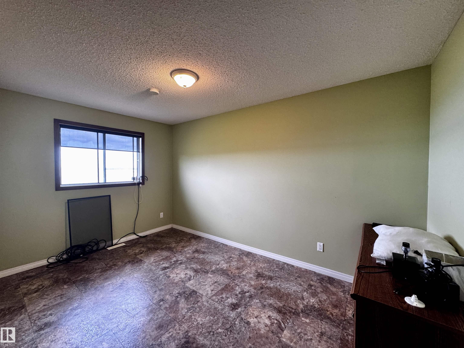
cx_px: 232
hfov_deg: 102.1
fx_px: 188
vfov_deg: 85.7
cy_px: 174
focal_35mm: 14
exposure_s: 1/60
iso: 200
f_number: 2.2
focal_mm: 2.22
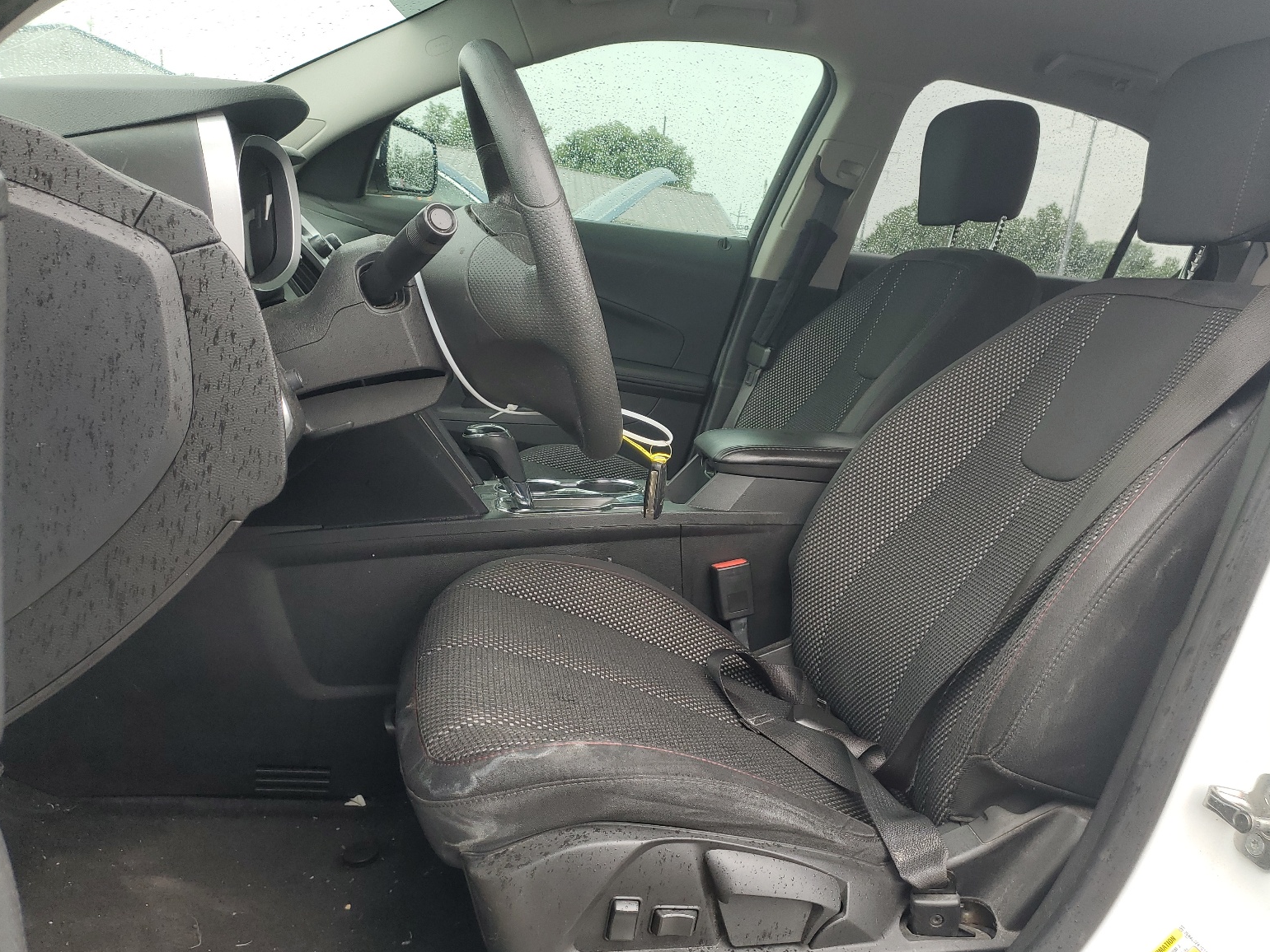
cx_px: 657
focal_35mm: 27
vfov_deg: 51.4
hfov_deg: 65.3
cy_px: 474
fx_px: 991
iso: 50
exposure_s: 1/200
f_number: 1.5
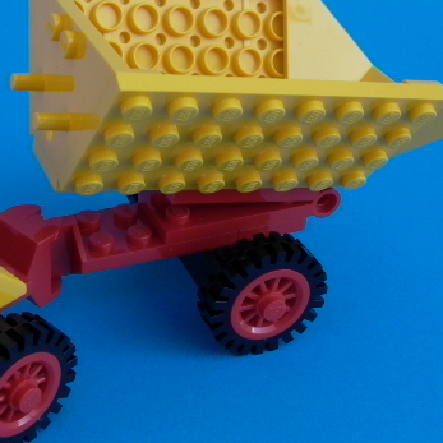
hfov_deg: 27.3
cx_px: 105
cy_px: 167
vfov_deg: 27.6
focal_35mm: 62
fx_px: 898
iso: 100
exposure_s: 1/261
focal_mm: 8.19
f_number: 4.2
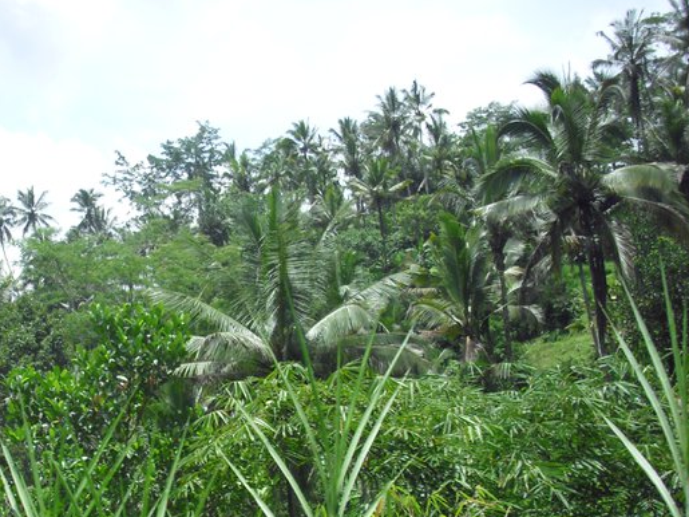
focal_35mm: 59
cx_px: 166
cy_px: 368
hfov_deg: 32.1
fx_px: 1174
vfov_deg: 24.6
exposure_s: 1/160
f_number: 8
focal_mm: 6.2
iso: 100
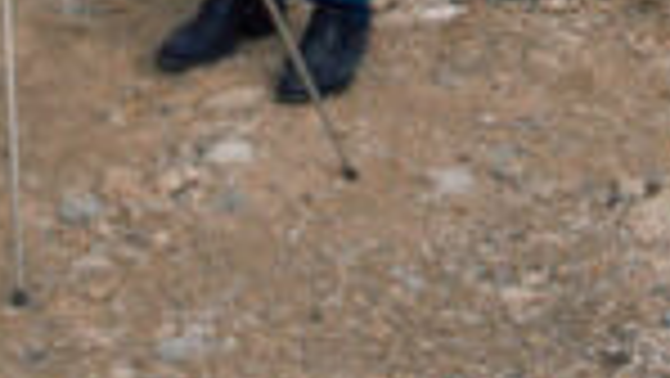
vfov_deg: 7.3
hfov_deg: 14.2
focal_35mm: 151
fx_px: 2684
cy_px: -706
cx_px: 414
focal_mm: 28
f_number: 4
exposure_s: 1/1250
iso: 100
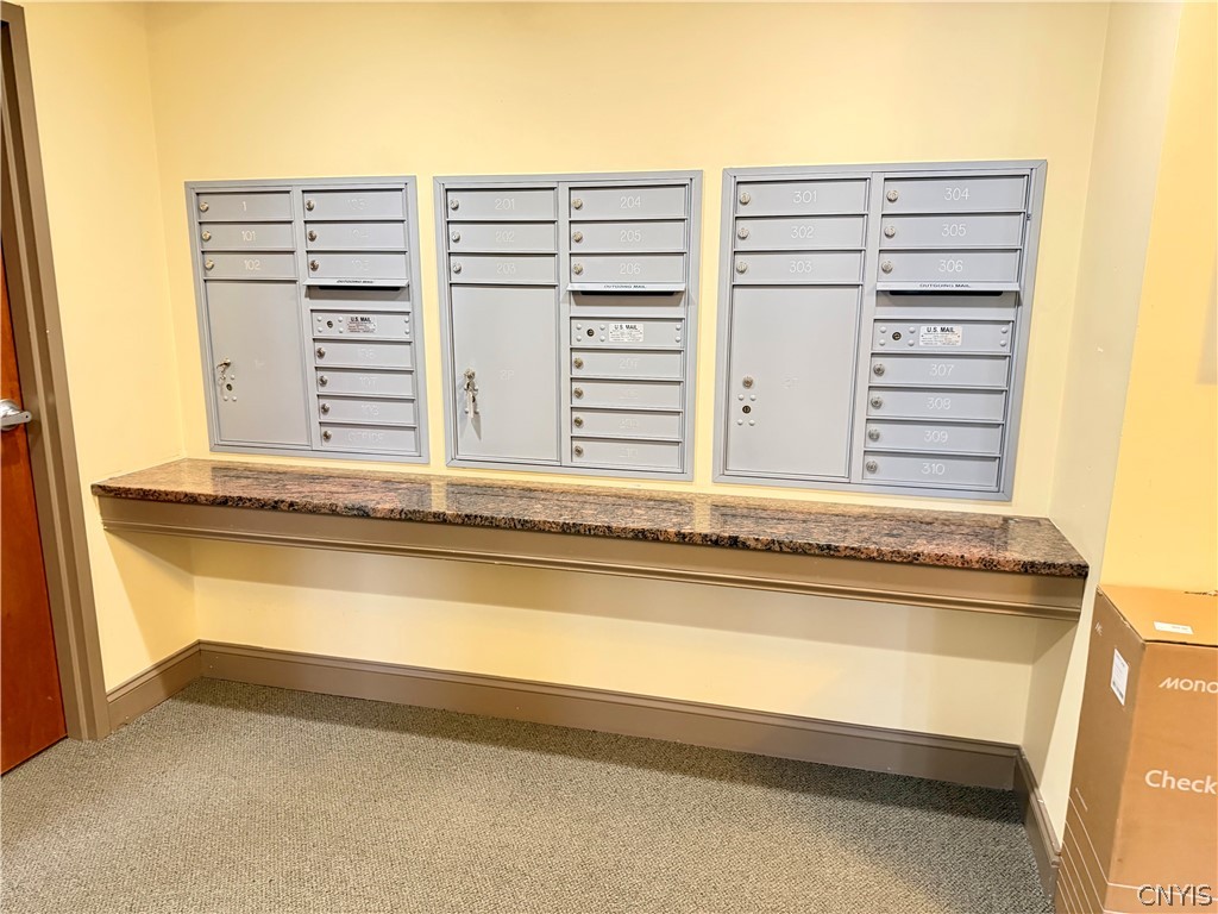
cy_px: 457
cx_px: 609
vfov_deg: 56.8
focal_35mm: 24
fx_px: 844
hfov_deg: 71.6
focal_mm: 6.76
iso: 640
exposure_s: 1/40
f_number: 1.78
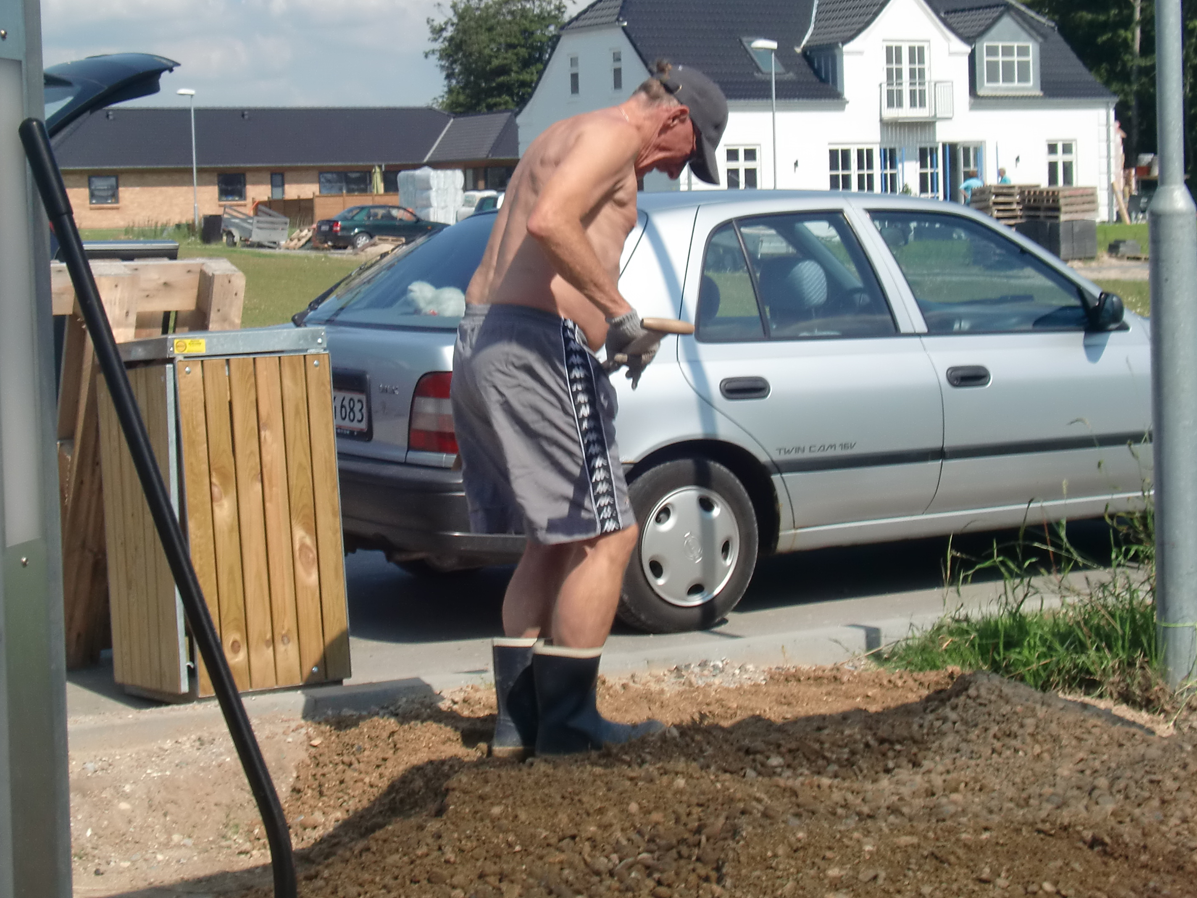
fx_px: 2524
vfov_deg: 20.1
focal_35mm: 73
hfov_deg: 26.6
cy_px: 352
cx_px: 506
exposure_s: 1/125
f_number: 11.1
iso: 64
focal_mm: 9.3
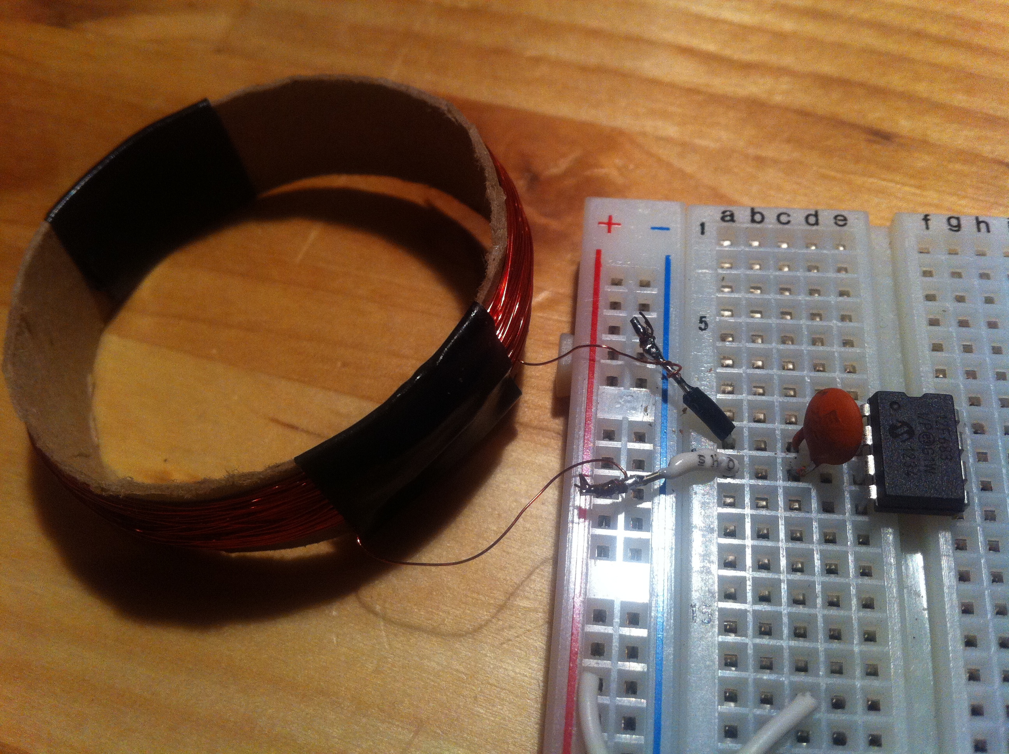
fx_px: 1019
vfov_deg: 40.6
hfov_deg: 52.7
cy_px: 377
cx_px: 504
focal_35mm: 35
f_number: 2.8
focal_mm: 3.85
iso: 125
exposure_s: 1/120
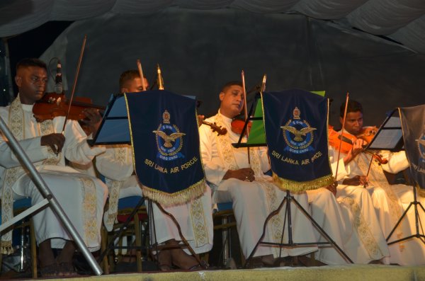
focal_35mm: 82
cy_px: 140
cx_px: 212
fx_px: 972
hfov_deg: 24.7
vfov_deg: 16.5
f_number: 5
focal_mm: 55
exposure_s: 1/80
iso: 320
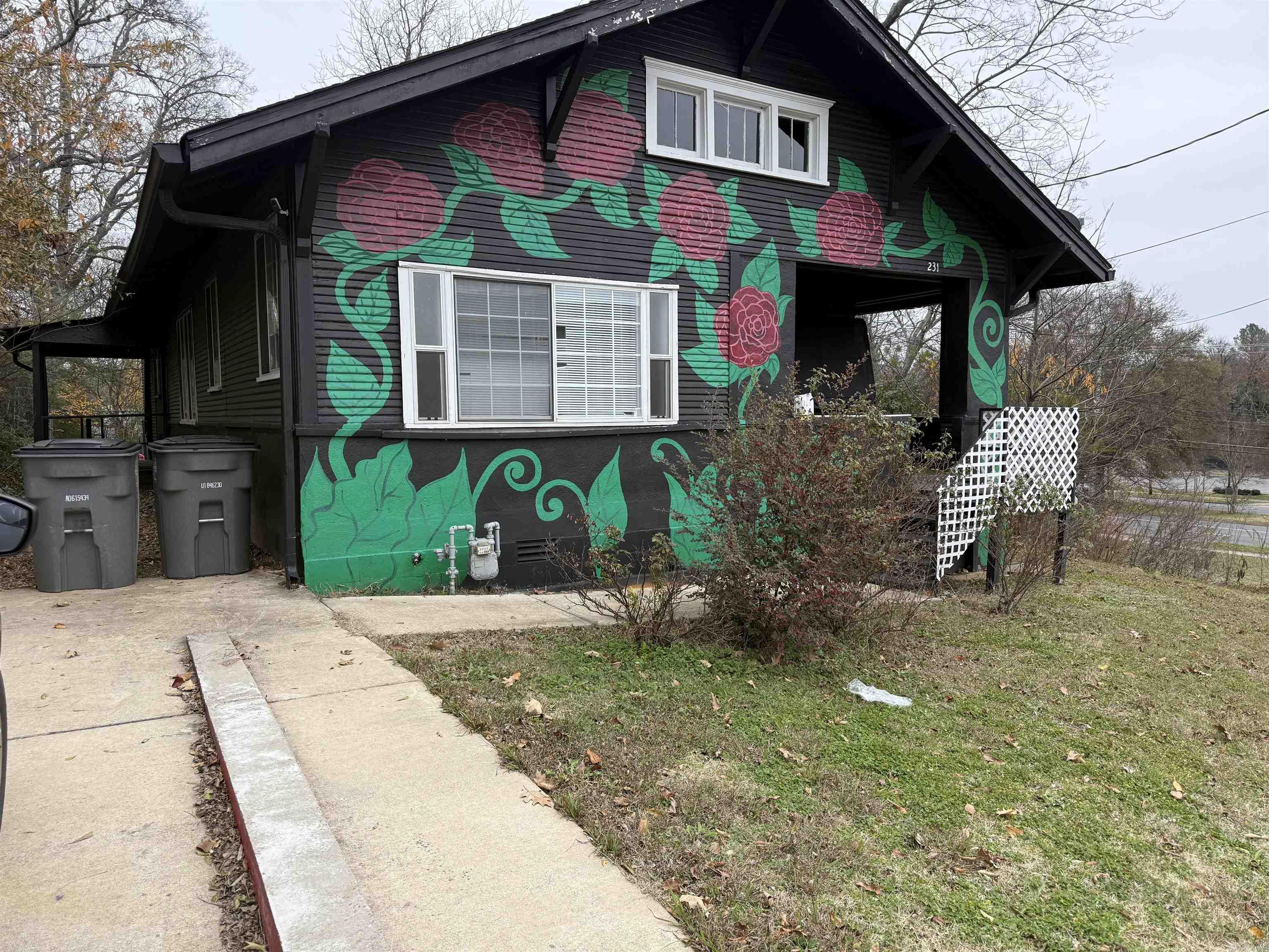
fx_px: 880
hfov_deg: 71.6
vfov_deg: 56.8
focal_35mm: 24
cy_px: 476
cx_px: 634
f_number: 1.78
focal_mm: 6.76
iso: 100
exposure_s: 1/979
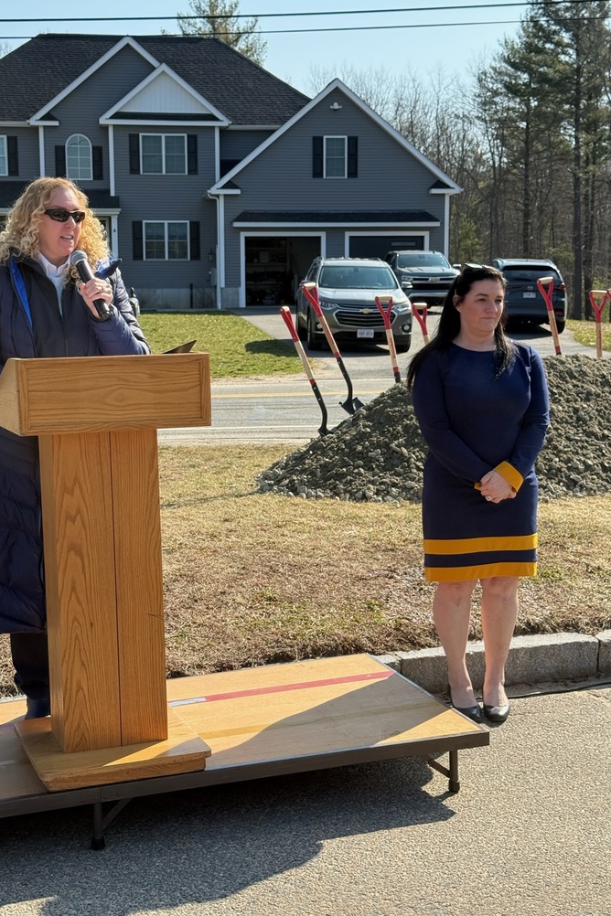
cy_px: 449
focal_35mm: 51
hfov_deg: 26.5
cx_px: 262
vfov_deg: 38.9
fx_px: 1298
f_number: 1.78
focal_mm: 6.76
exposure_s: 1/3226
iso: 100
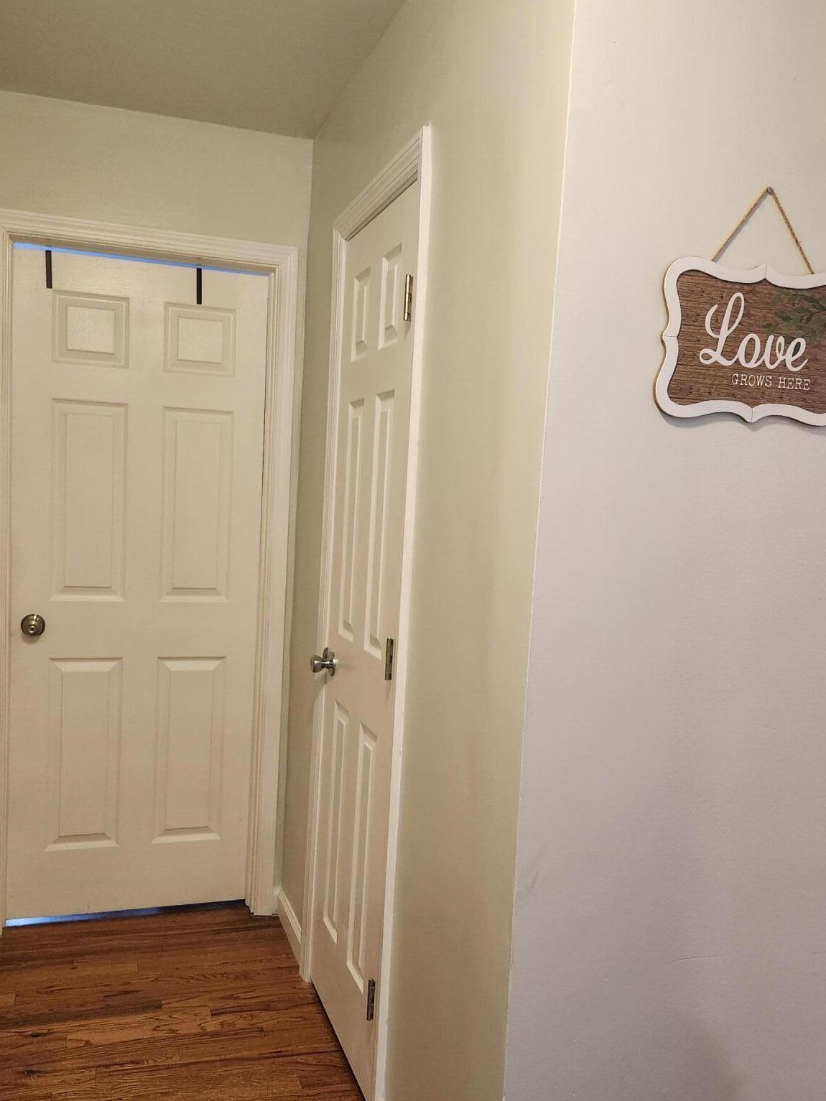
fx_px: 954
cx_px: 374
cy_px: 585
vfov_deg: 59.9
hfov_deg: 46.7
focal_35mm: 30
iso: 800
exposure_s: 1/120
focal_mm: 5.4
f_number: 1.8
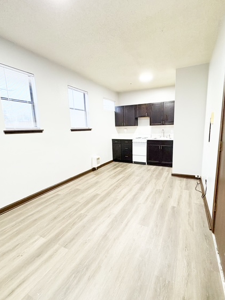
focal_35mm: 16
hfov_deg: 77.9
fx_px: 139
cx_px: 124
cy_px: 151
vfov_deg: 94.5
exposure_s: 1/60
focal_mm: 2.22
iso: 320
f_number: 2.2
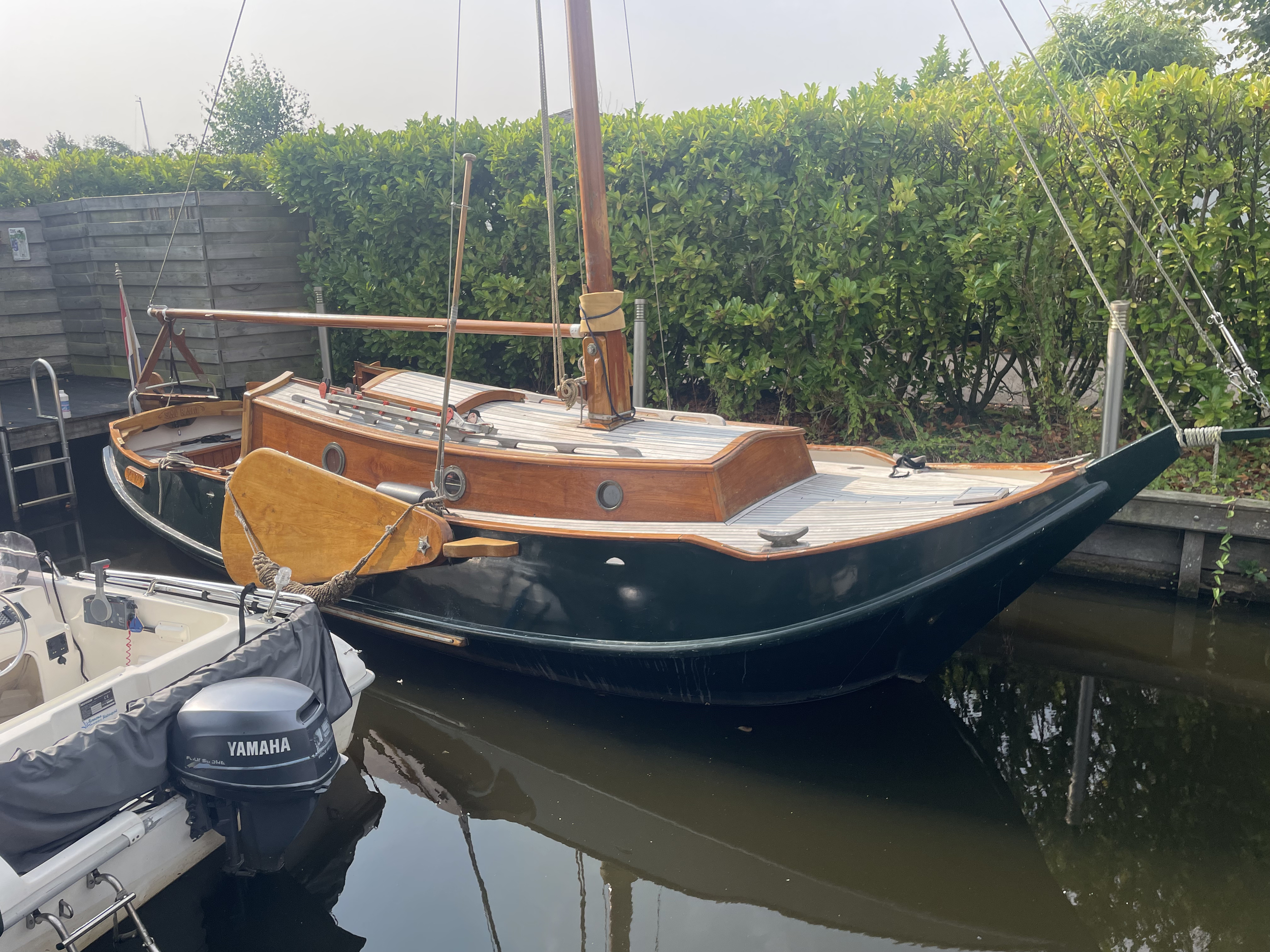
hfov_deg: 67.3
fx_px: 954
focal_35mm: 26
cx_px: 635
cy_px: 476
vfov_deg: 53.1
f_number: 1.6
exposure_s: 1/1949
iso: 32
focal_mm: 4.2
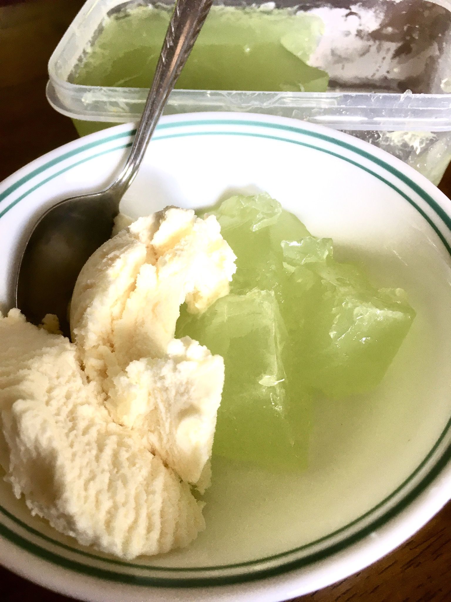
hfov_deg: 48.2
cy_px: 301
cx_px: 226
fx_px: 504
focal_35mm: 29
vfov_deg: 61.7
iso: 64
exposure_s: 1/33
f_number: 2.2
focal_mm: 4.15
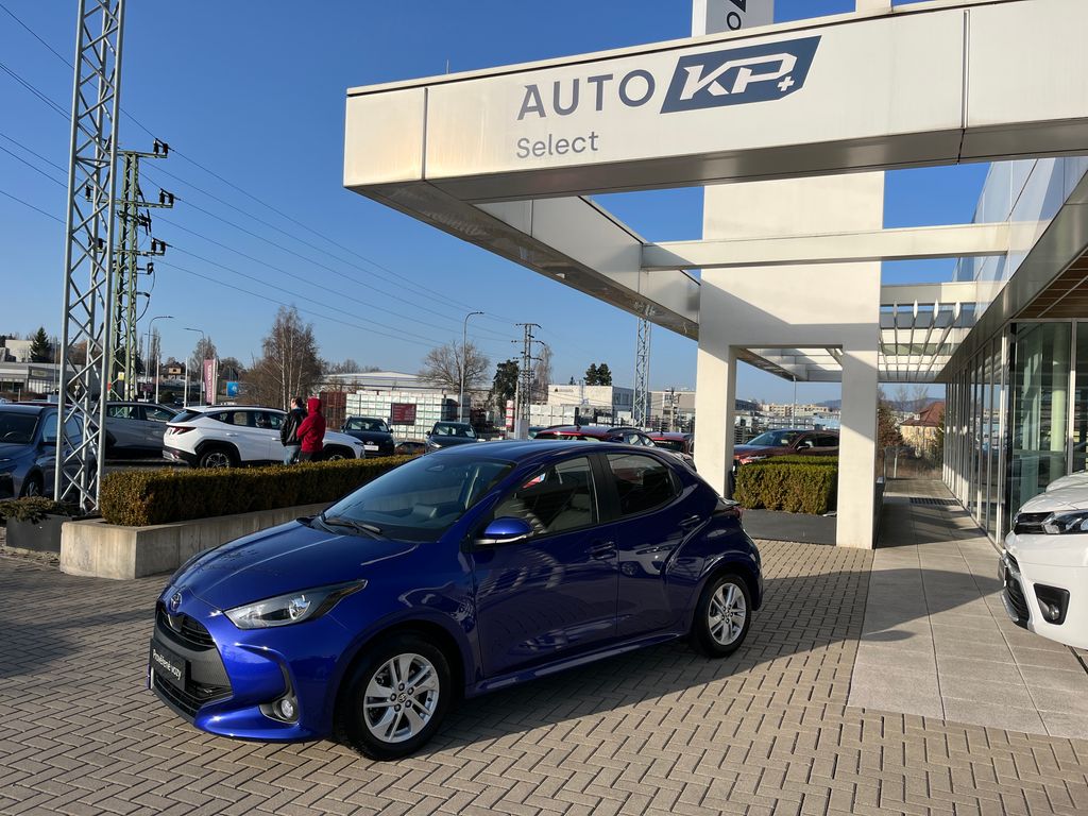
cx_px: 544
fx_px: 817
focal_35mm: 26
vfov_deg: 53.1
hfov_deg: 67.3
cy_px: 408
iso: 50
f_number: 1.6
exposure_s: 1/4016
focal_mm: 5.1
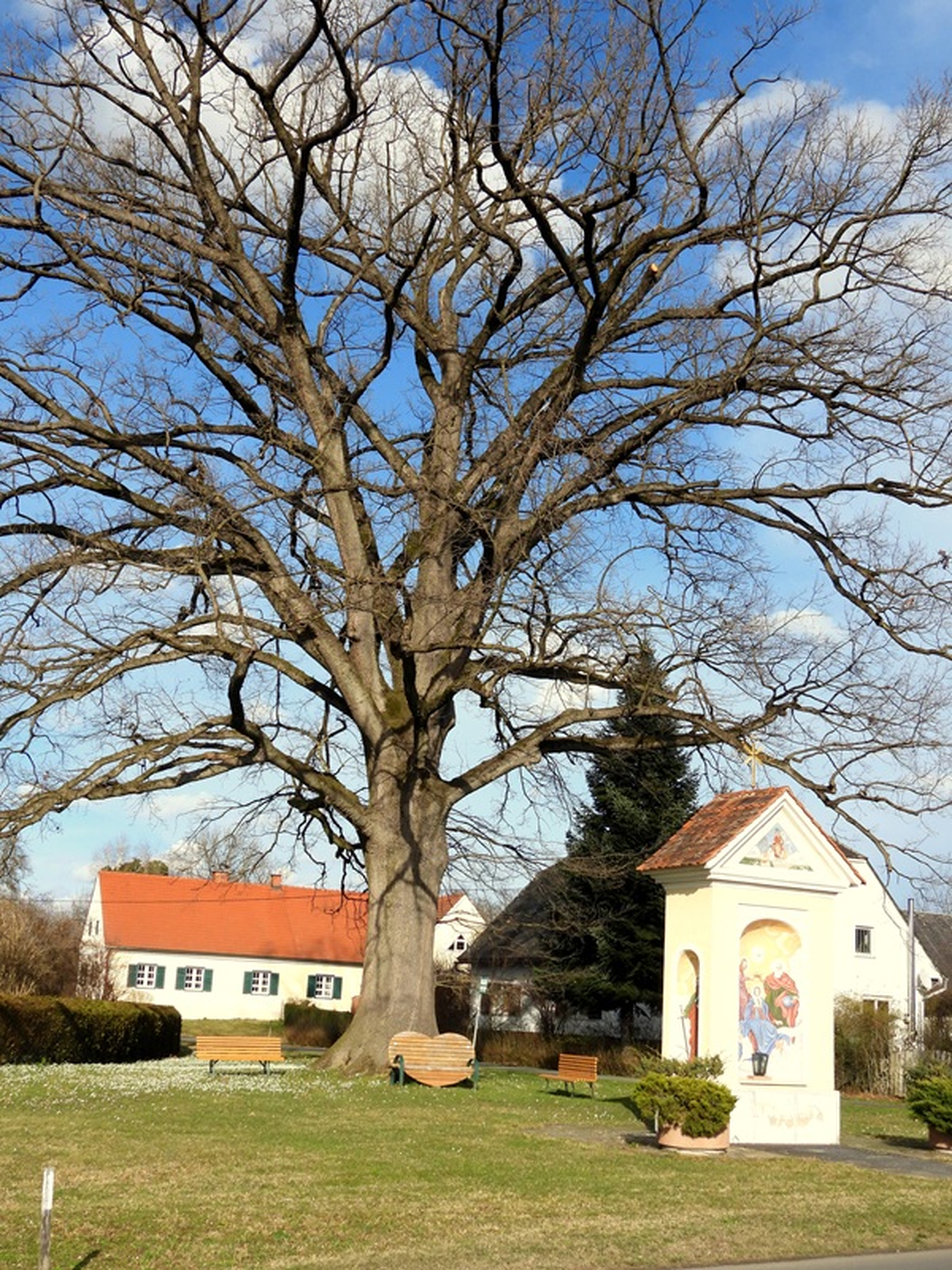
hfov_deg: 33.6
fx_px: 1577
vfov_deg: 43.9
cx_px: 476
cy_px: 635
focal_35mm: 43
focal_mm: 7.7
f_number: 3.2
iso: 100
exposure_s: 1/1600
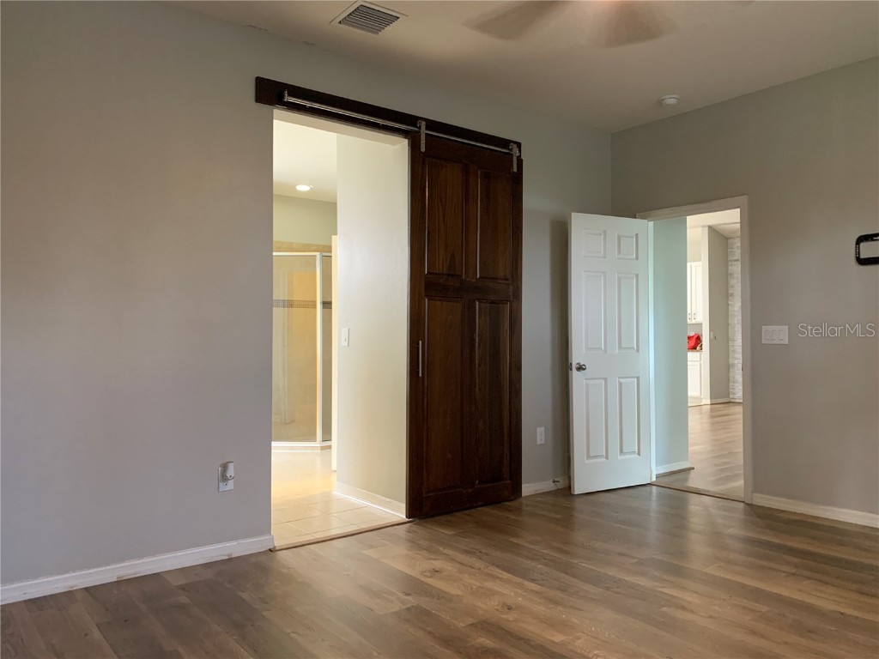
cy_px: 330
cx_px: 440
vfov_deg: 53.1
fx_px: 660
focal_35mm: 26
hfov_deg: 67.3
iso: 400
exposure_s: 1/40
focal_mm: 4.25
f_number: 1.8
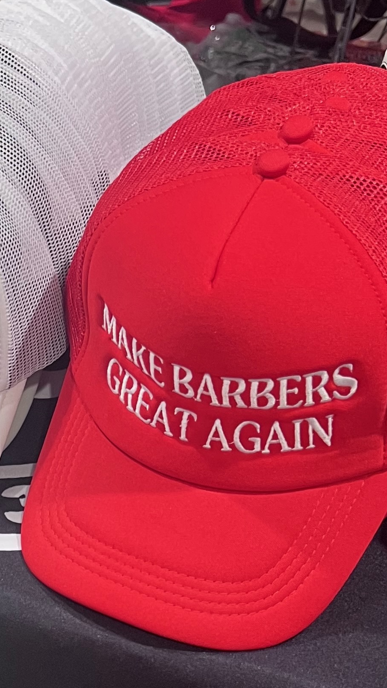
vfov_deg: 28.1
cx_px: -66
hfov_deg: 16.4
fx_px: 1295
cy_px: 675
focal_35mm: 71
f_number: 1.5
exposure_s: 1/60
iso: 160
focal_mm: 5.7
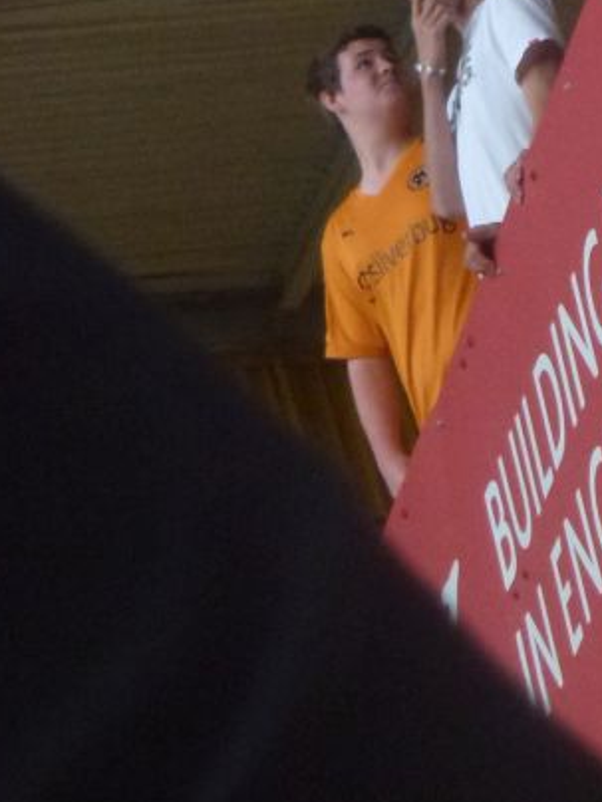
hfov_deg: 4.4
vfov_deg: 5.9
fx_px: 7791
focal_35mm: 336
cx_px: 266
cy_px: -296
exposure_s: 1/250
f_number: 5.1
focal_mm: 20.2
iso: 400
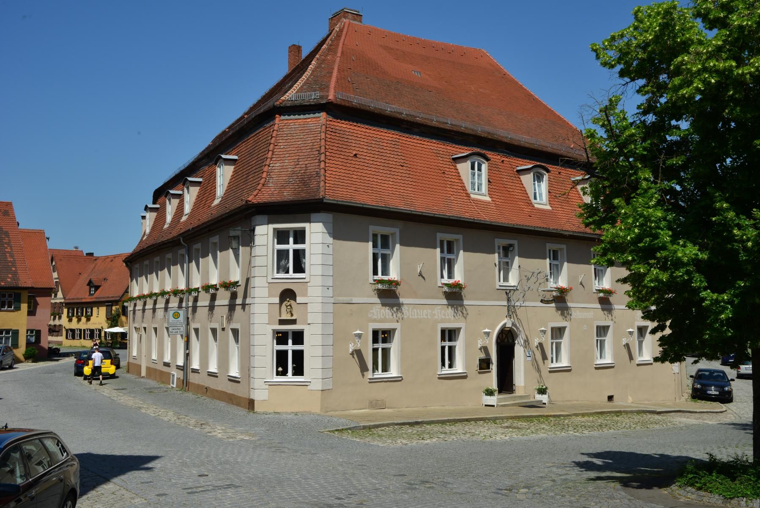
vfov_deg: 33.4
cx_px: 380
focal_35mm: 40
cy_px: 254
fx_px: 845
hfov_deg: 48.4
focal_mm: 40
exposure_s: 1/320
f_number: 13
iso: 200
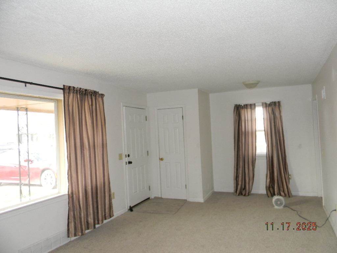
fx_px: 273
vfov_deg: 49.7
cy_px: 126
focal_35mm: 28
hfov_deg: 63.4
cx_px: 168
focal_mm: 5
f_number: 3.5
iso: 200
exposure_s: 1/33.3
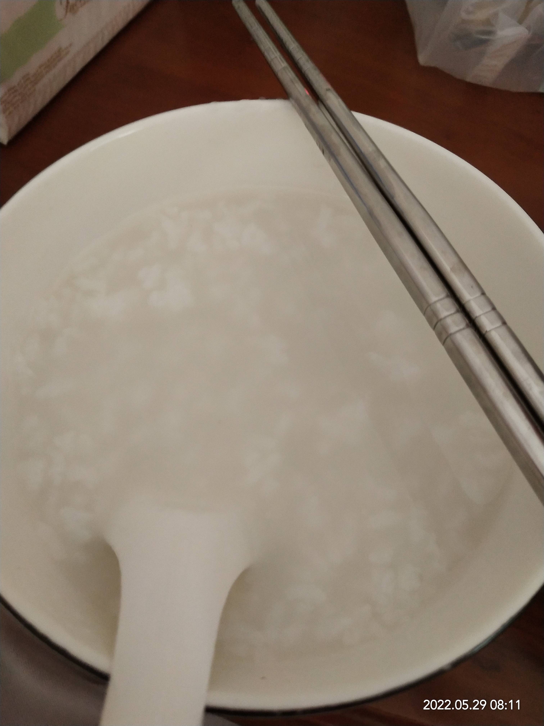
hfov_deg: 46.8
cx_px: 272
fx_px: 629
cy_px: 363
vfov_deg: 60.0
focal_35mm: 30
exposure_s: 1/33.3
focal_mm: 3.95
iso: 363
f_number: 1.8
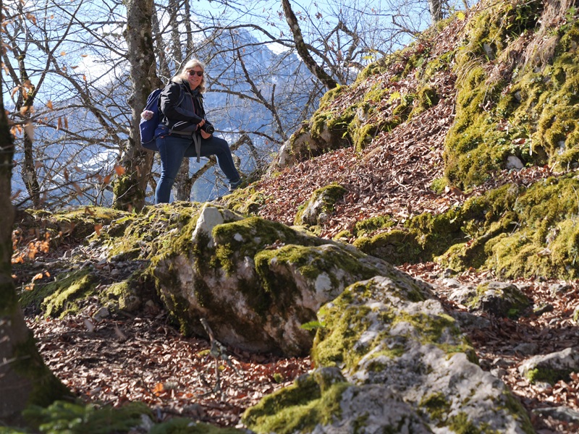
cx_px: 290
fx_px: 1472
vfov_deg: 16.8
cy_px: 217
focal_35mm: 88
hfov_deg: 22.3
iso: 100
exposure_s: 1/250
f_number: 3.9
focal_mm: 44
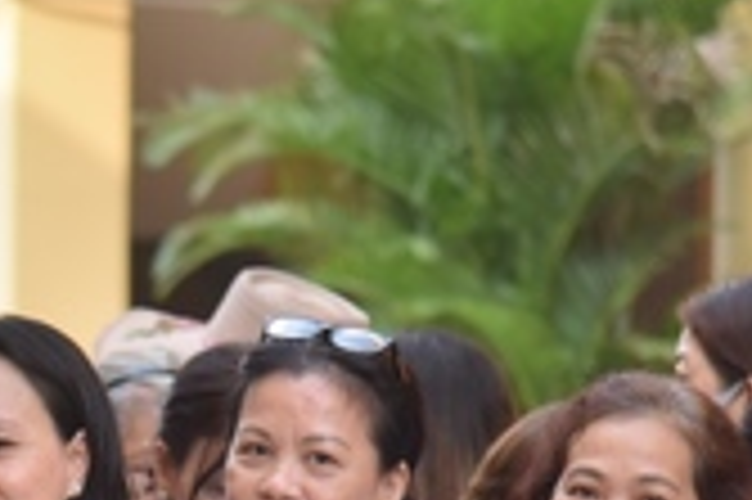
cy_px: 694
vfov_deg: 2.9
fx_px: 9766
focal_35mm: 468
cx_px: -225
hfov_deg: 4.4
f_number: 4
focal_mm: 120
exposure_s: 1/200
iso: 125
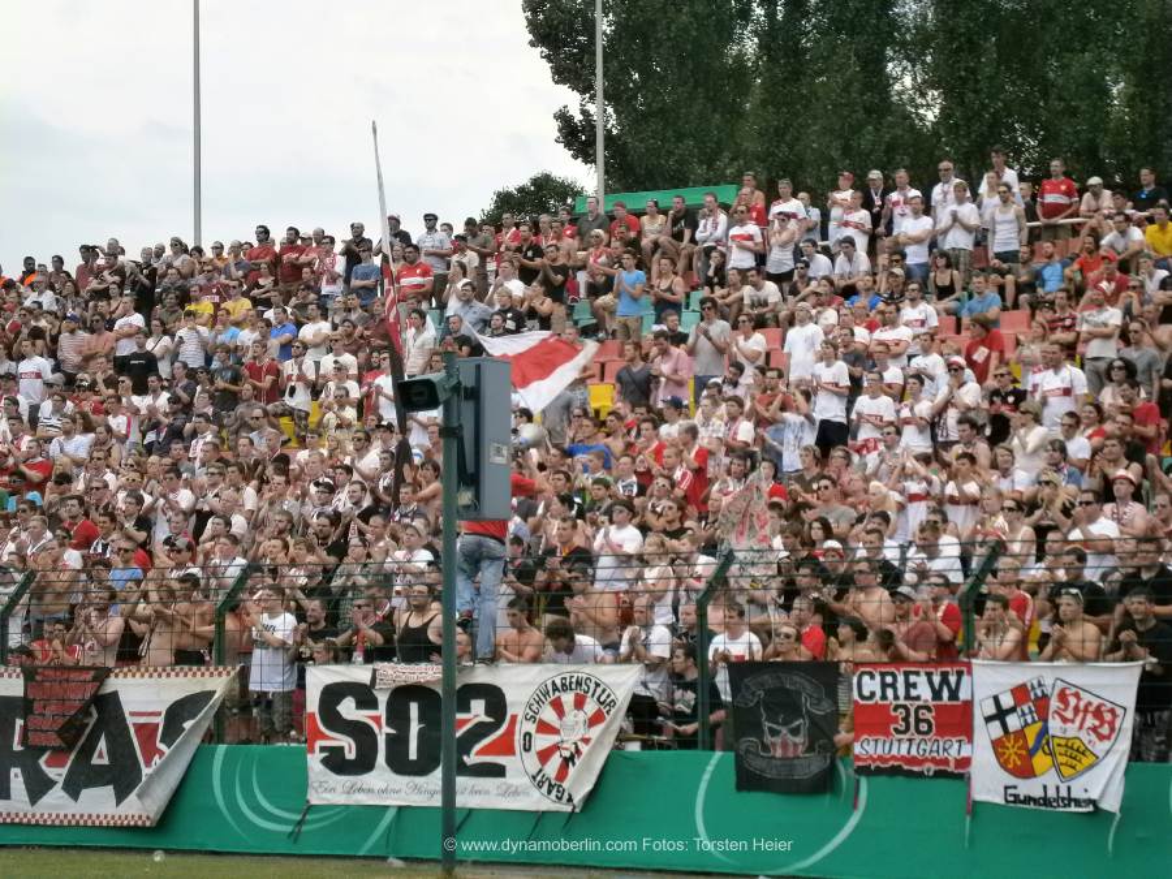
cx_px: 586
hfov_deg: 22.5
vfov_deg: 17.0
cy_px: 440
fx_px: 2946
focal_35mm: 87
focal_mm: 15.4
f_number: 4.9
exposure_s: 1/250
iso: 80
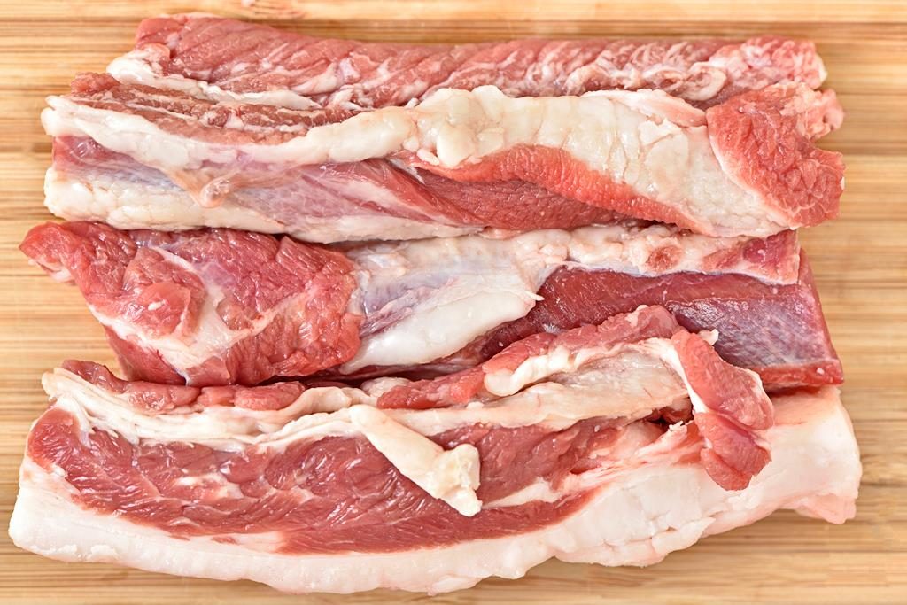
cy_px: 302
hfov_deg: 19.5
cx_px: 454
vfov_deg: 13.0
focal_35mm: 105
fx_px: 2646
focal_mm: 105
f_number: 8
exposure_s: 1/10
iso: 160
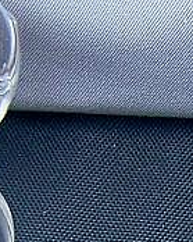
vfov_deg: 8.5
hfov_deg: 7.0
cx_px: 207
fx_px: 1565
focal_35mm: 219
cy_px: 430
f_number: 2.8
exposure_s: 1/40
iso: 80
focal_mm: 6.3
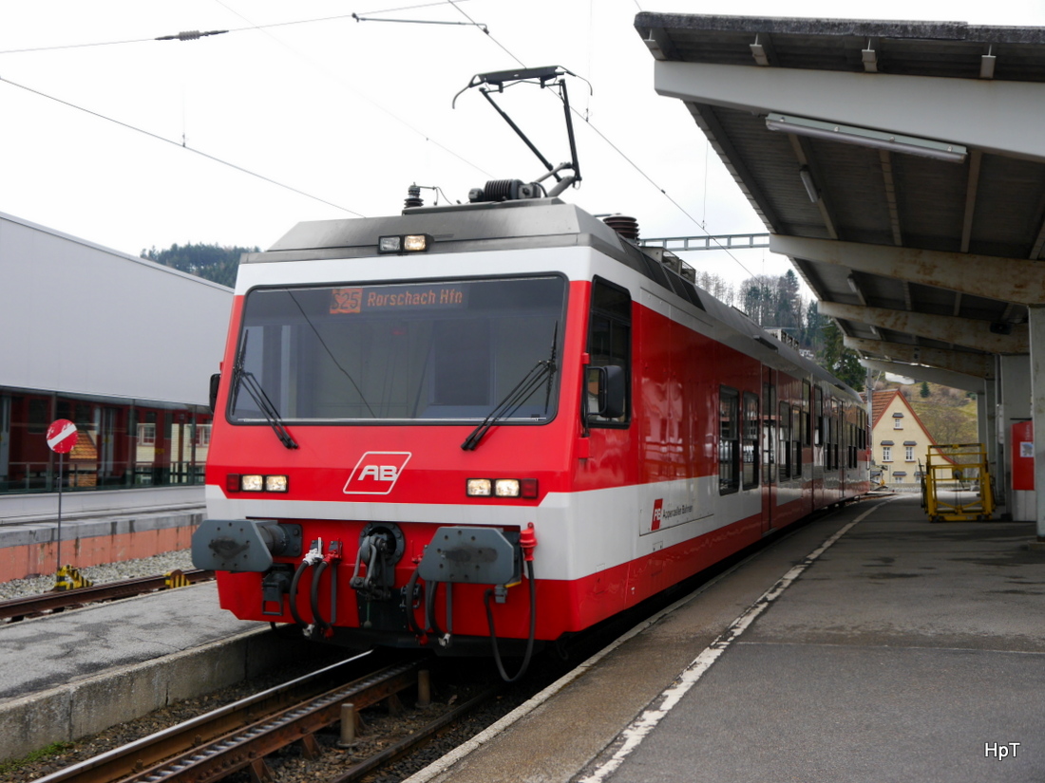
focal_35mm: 40
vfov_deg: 36.0
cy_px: 392
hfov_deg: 46.8
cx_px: 522
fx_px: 1208
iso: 160
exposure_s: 1/160
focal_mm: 20
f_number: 5
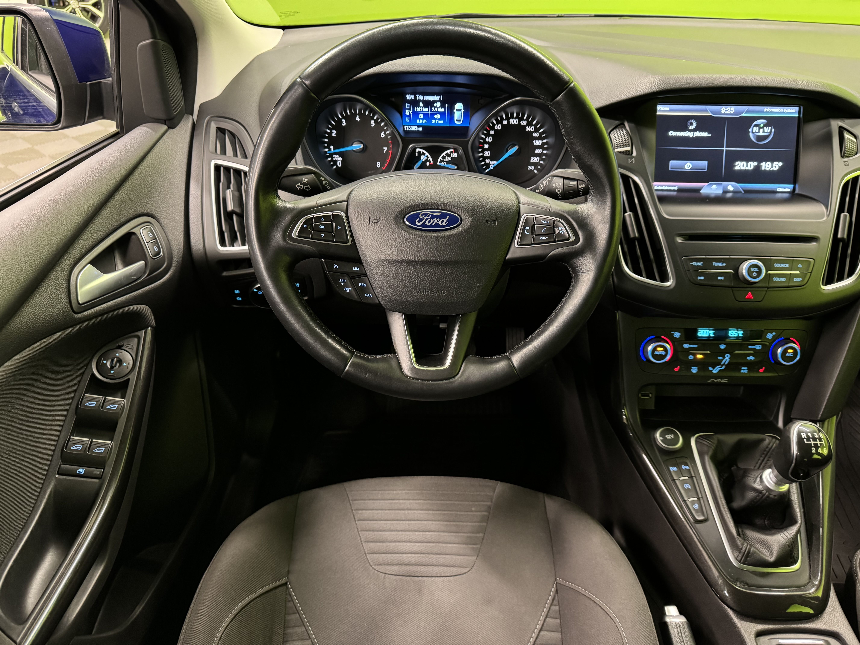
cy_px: 322
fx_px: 596
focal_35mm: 24
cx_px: 430
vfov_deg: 56.8
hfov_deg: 71.6
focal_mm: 6.76
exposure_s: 1/33
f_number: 1.78
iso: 1000
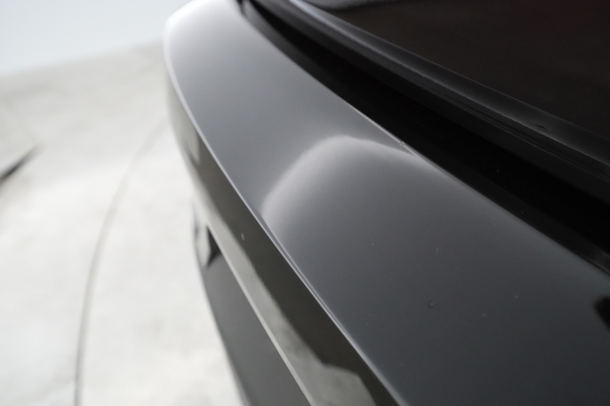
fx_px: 474
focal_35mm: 28
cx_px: 305
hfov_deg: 65.5
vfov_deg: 46.4
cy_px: 203
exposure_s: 1/100
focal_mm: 28
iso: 6400
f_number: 5.6
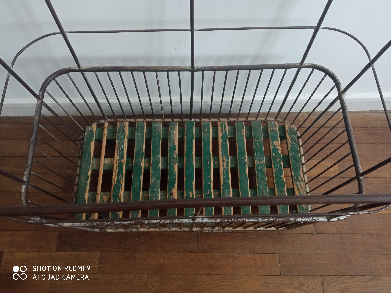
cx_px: 196
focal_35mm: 27
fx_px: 305
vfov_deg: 51.4
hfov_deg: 65.3
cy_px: 146
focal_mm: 3.79
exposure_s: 1/33.3
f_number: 2.2
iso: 330
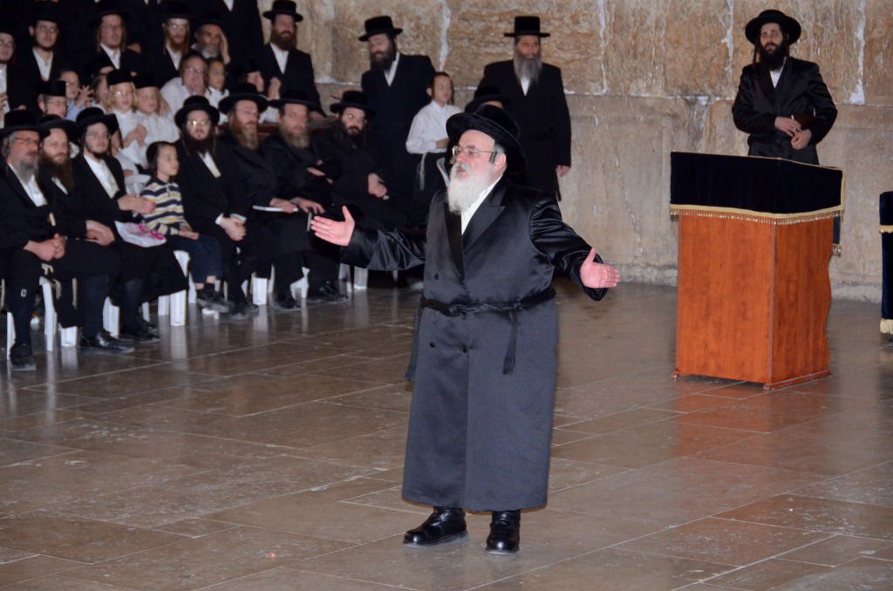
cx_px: 446
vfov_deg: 12.1
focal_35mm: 112
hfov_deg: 18.2
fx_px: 2785
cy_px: 296
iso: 1250
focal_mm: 75
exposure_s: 1/160
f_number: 5
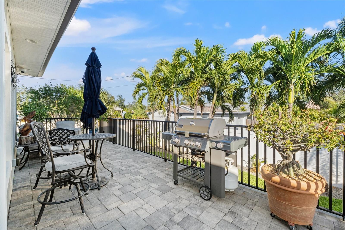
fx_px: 144
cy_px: 115
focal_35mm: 15
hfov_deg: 100.4
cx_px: 172
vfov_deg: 77.3
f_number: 8
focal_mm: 10
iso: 400
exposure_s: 1/320
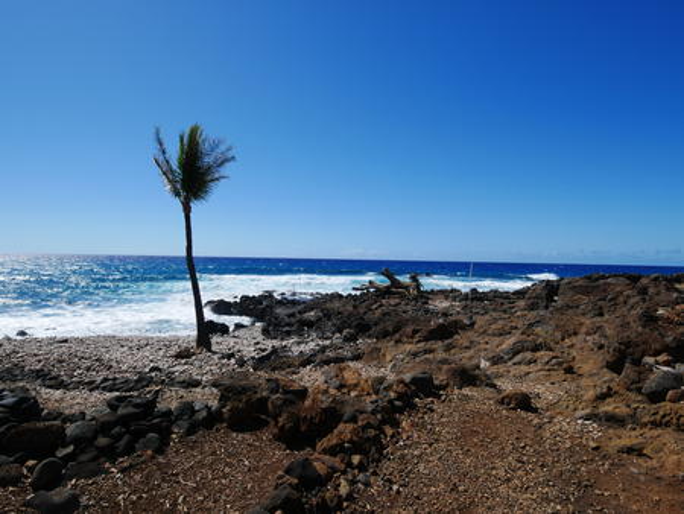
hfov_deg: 87.7
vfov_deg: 71.6
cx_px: 342
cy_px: 257
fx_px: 356
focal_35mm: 18
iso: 200
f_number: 9
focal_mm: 9
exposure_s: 1/640
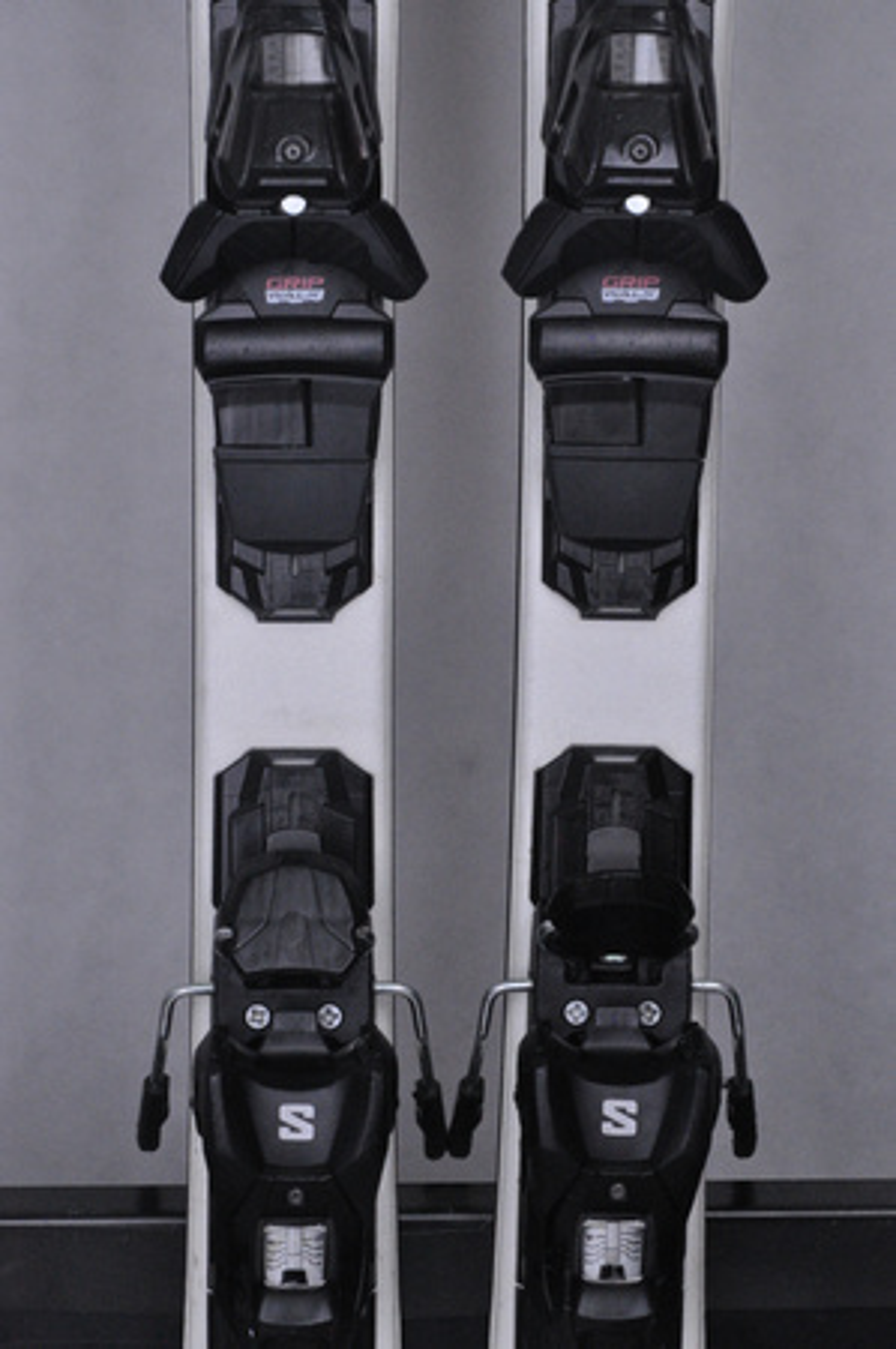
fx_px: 4771
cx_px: 448
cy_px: 674
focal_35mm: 128
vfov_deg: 16.1
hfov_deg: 10.7
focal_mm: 85
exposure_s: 1/125
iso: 3200
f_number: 9.5
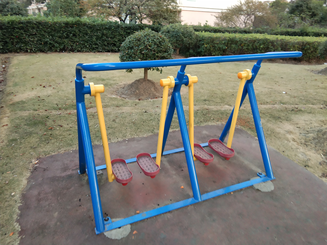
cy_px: 122
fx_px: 293
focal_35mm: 31
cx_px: 164
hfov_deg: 58.4
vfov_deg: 45.4
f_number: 2.2
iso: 160
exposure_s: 1/50
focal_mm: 3.69
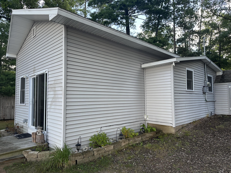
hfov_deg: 71.6
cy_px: 86
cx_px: 116
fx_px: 160
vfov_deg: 56.8
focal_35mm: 24
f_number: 1.78
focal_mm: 6.86
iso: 80
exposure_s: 1/268
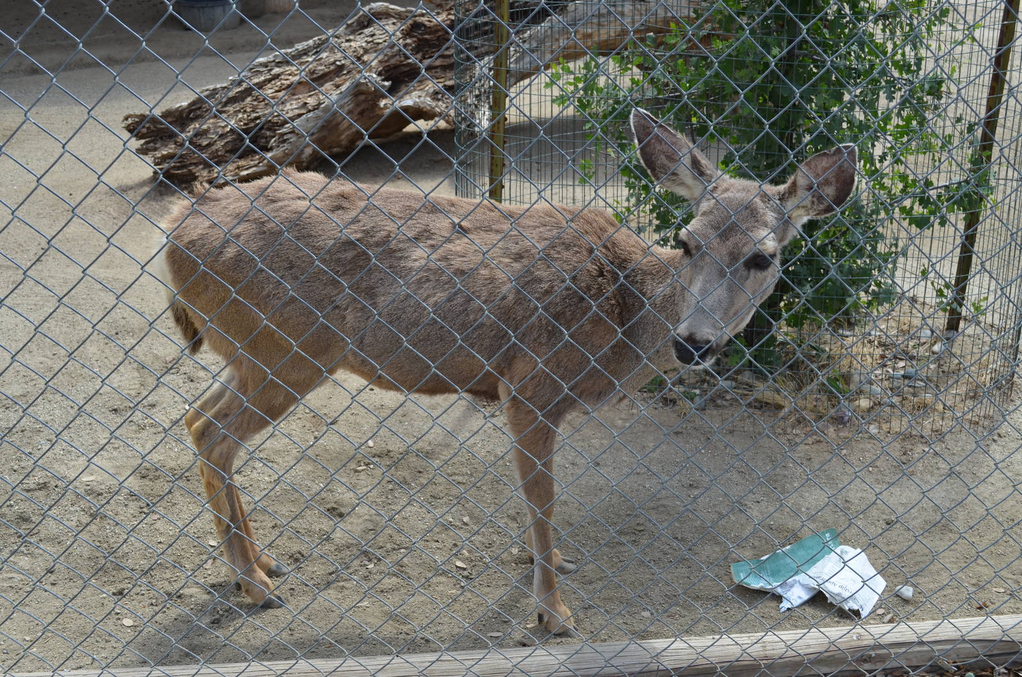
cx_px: 511
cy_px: 338
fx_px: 1190
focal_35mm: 42
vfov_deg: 31.8
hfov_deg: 46.5
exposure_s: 1/250
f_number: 8
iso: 200
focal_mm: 28
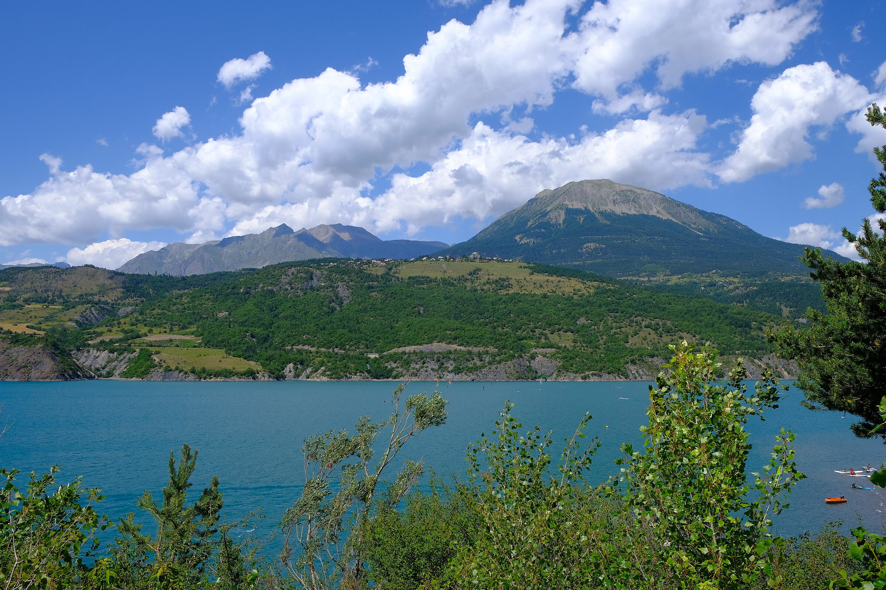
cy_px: 295
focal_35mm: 27
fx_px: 664
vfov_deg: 47.9
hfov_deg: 67.4
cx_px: 443
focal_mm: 18
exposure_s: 1/320
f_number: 10
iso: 200
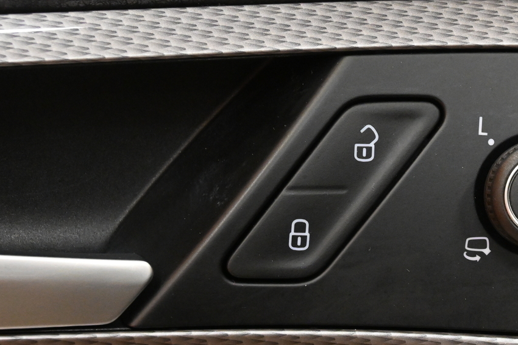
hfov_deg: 16.6
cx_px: 386
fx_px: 1769
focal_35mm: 123
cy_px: 190
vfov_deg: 11.2
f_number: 9
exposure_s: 1/60
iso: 3600
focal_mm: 43
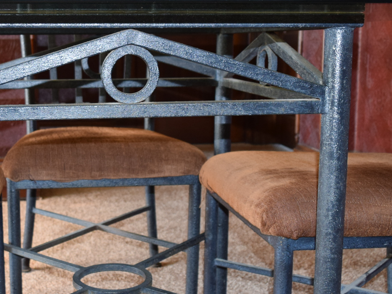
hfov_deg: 35.1
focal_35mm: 54
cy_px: 142
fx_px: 612
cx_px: 120
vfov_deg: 27.0
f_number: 4.5
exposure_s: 1/80
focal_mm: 18
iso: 800
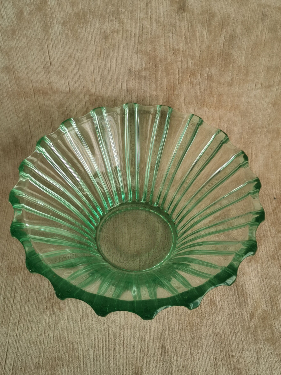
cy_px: 188
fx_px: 411
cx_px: 140
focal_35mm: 38
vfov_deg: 49.0
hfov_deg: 37.7
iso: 80
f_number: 1.8
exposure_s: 1/100
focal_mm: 5.58
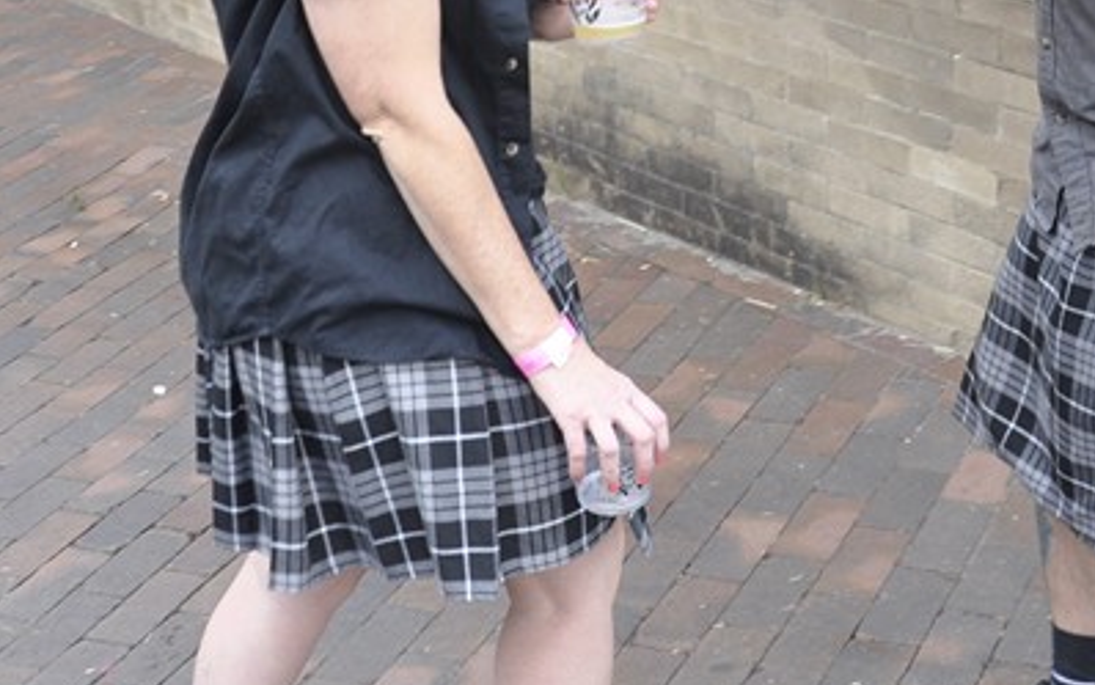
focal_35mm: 69
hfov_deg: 29.6
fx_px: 2060
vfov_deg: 18.4
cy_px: -17
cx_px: 710
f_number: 6.3
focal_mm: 18
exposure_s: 1/40
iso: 400
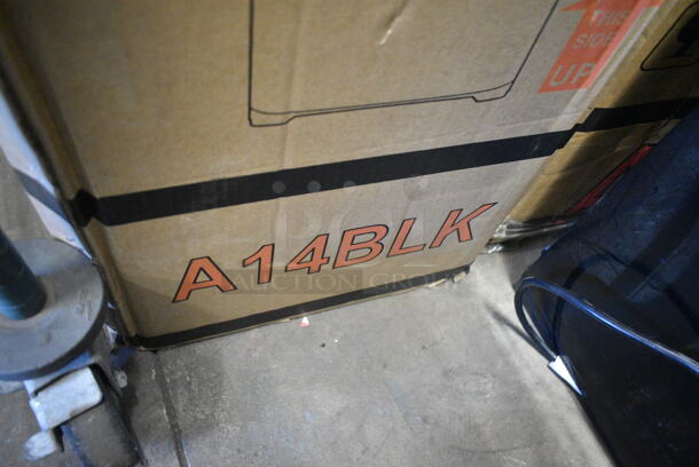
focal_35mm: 27
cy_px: 234
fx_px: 525
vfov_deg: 48.0
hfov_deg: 67.3
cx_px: 350
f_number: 4
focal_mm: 18
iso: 6400
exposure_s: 1/60
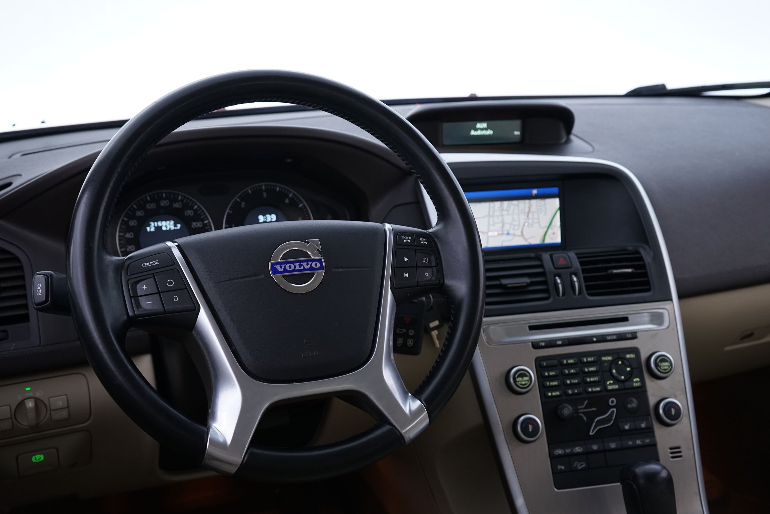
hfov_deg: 48.5
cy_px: 257
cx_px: 385
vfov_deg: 33.4
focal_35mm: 40
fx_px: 856
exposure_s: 1/6
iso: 1000
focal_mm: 40
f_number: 5.6
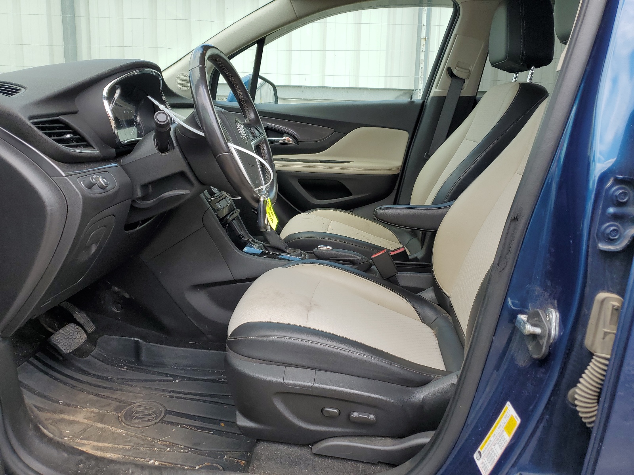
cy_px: 238
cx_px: 317
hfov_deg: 67.3
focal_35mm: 26
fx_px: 476
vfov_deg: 53.1
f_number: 1.5
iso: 50
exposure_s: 1/556
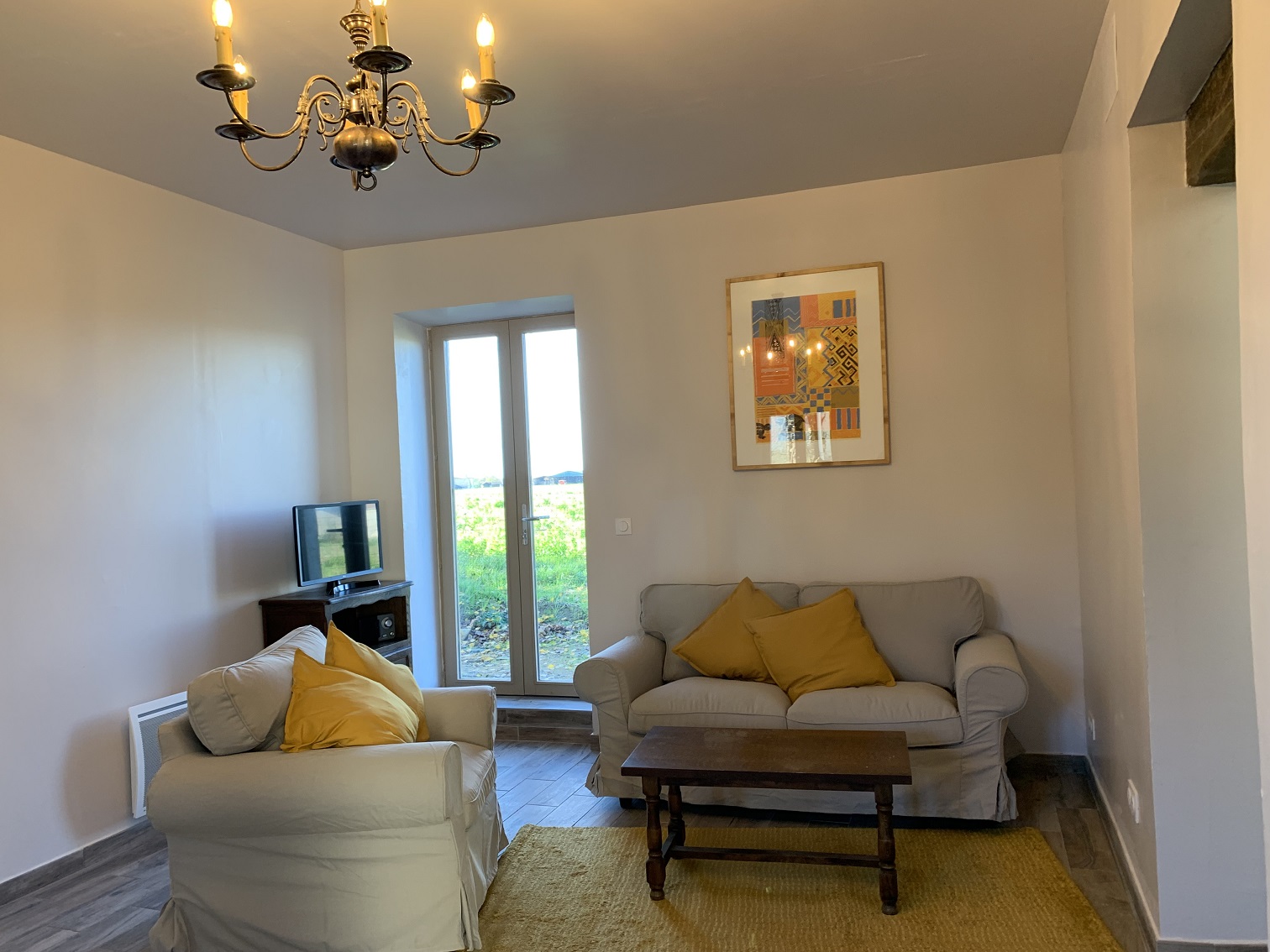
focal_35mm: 26
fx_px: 954
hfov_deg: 67.3
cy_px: 476
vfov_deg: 53.1
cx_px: 635
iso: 80
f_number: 1.8
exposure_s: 1/100
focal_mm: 4.25
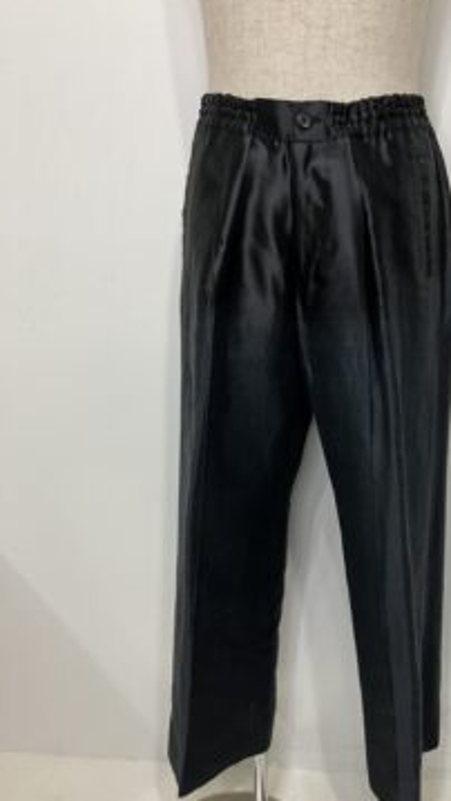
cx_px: 317
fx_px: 723
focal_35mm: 34
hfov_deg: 34.2
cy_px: 431
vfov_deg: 58.0
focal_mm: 3.99
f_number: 1.8
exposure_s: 1/50
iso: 125
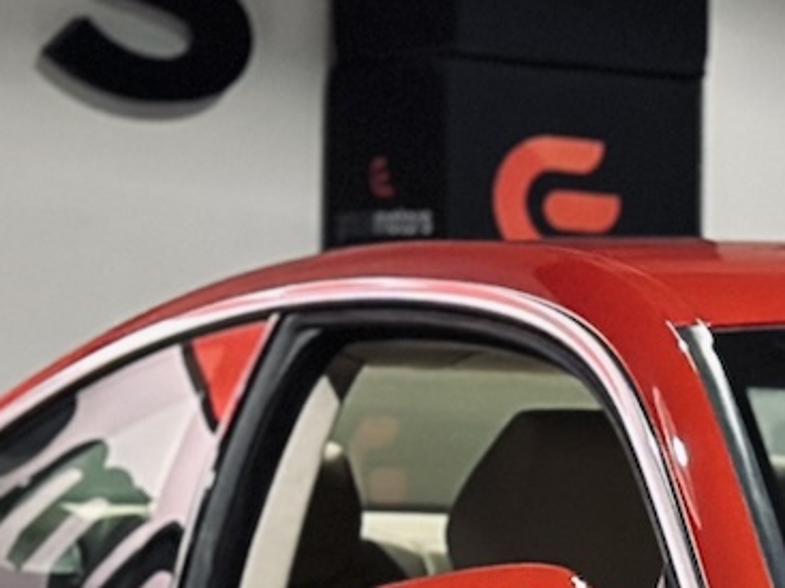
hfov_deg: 7.6
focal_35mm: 251
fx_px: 5690
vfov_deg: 5.8
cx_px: 1480
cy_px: 1157
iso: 500
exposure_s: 1/33
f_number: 1.78
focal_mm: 6.86
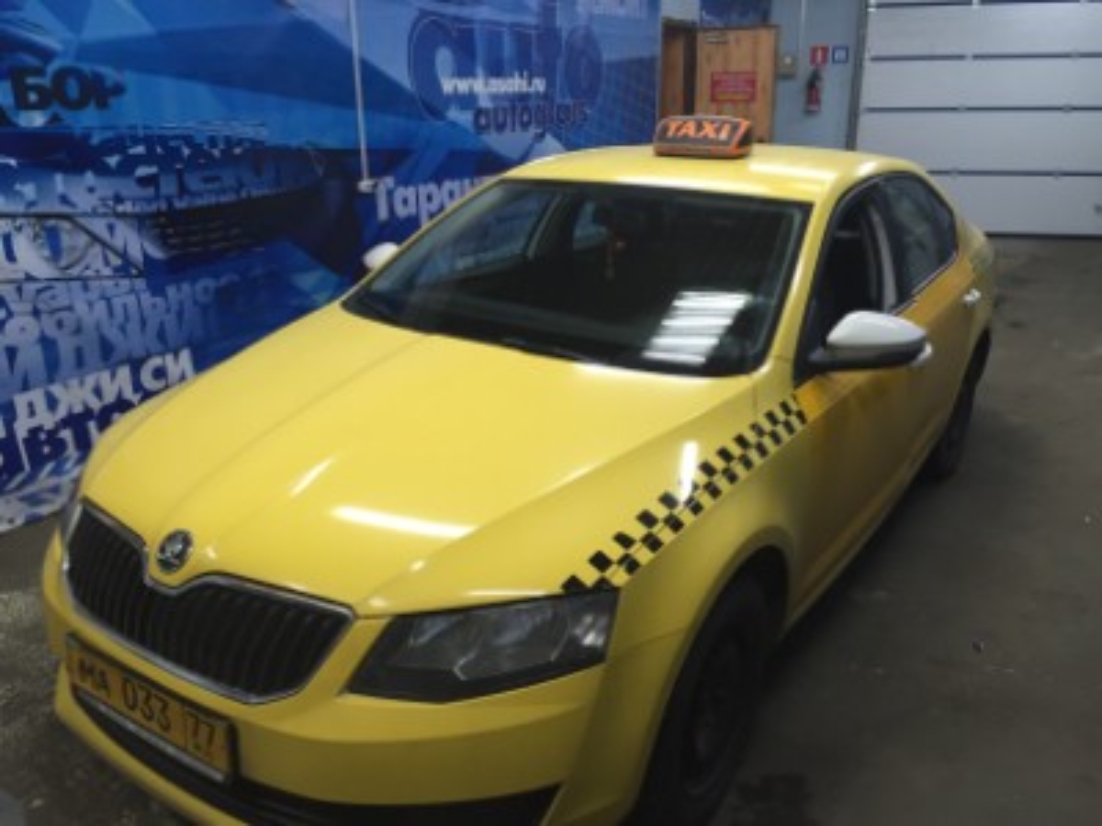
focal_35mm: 29
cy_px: 413
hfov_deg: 61.7
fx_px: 923
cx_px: 551
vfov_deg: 48.2
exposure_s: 1/33
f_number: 2.2
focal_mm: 4.15
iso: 100
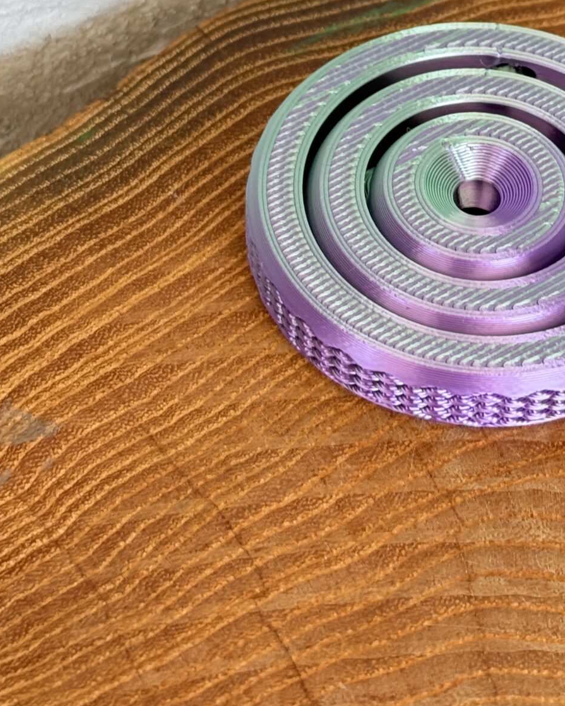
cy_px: 94
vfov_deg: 18.5
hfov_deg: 15.0
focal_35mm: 102
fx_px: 2132
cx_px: 483
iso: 160
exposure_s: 1/60
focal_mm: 6.76
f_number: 1.78
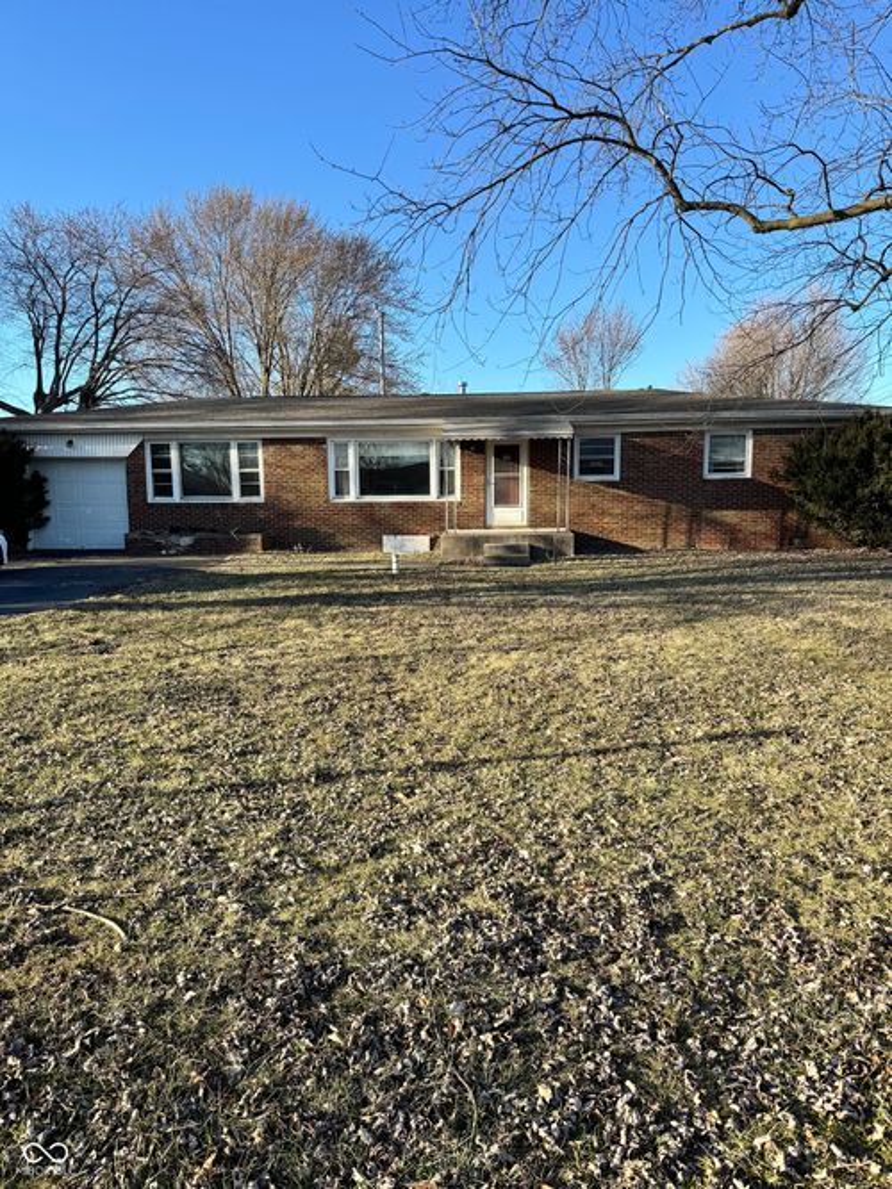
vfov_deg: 71.6
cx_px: 446
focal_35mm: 24
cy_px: 594
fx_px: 825
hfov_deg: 56.8
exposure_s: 1/1869
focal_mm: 6.76
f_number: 1.78
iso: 80
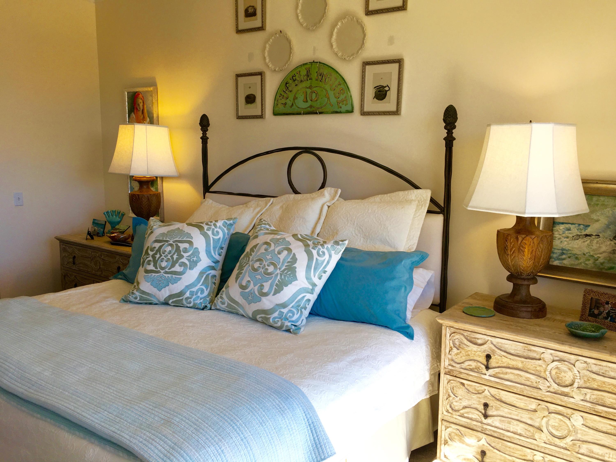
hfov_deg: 61.7
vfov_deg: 48.2
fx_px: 516
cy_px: 231
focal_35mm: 29
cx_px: 308
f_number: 2.2
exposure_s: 1/120
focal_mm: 4.15
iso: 32
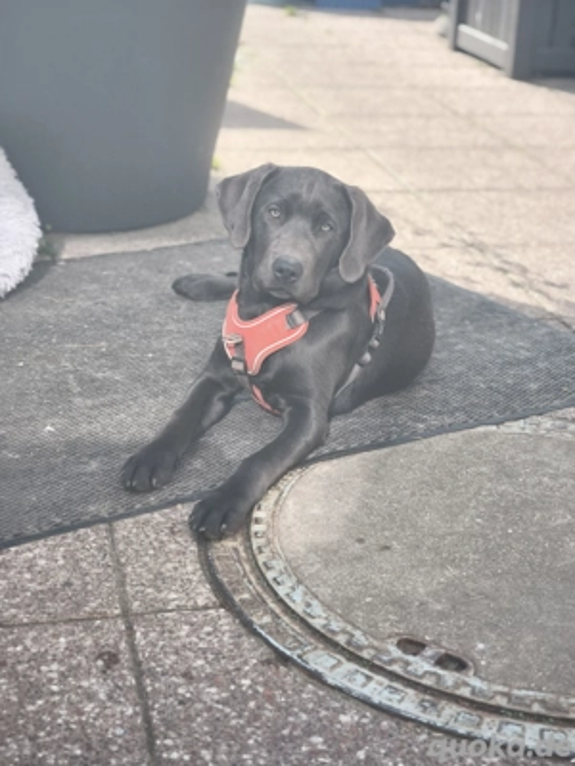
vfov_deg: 32.2
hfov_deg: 24.4
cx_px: 288
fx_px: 1329
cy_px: 383
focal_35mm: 60
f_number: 2
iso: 200
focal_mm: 8.8
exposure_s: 1/425
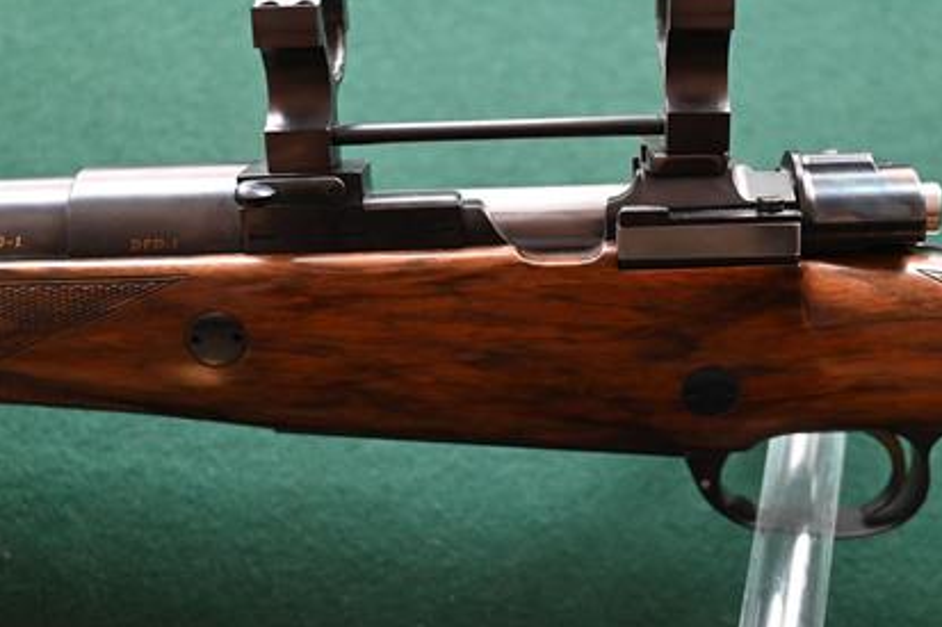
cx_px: 568
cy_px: 282
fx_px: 1203
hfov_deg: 42.5
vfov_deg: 29.2
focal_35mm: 46
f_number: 4
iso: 2800
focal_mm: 38
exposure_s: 1/125
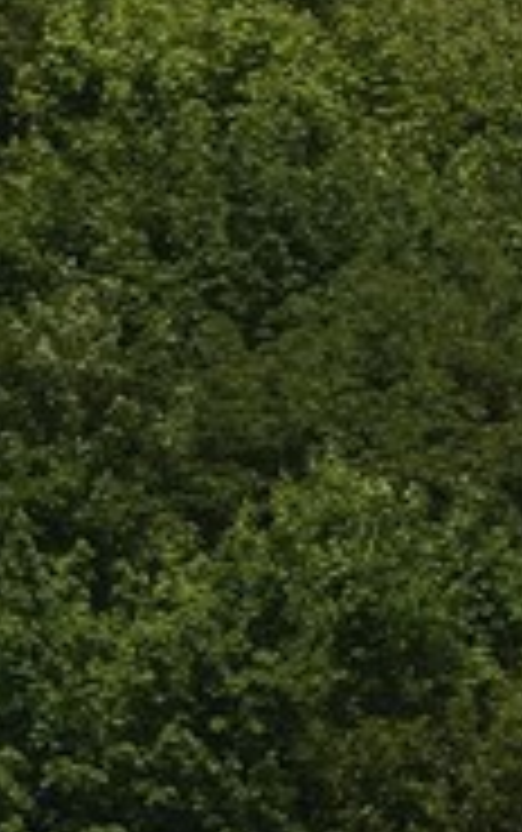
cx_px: 1508
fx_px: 38015
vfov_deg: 1.3
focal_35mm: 1674
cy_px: -1399
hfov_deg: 0.8
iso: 200
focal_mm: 190
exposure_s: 1/320
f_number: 14
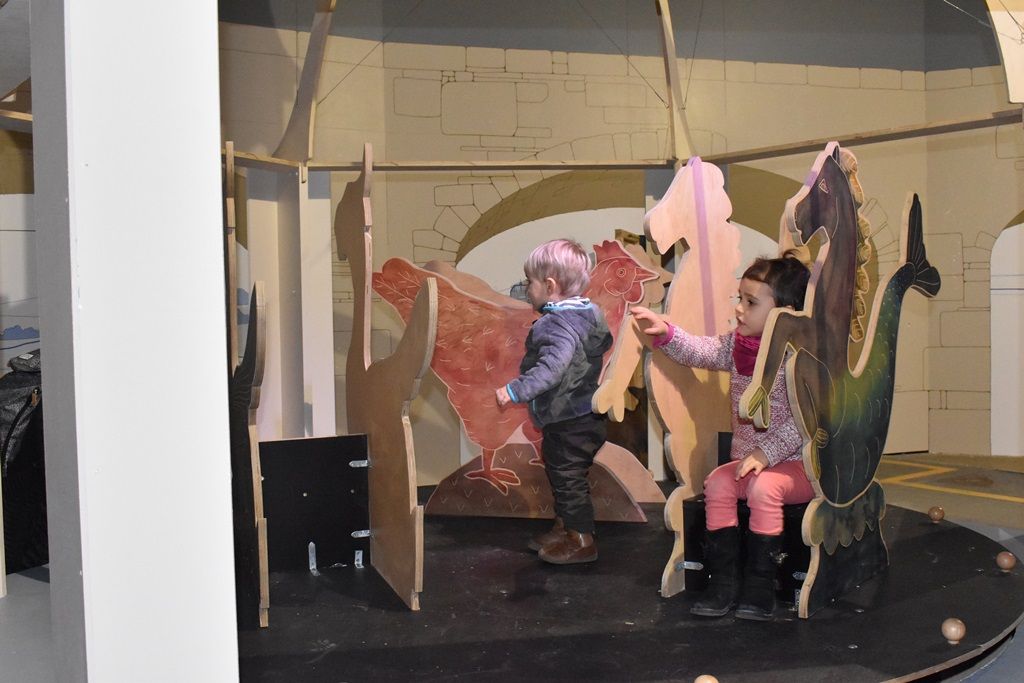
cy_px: 342
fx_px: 1067
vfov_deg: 35.5
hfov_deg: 51.3
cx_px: 512
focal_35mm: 38
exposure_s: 1/60
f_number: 8
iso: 5600
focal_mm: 25
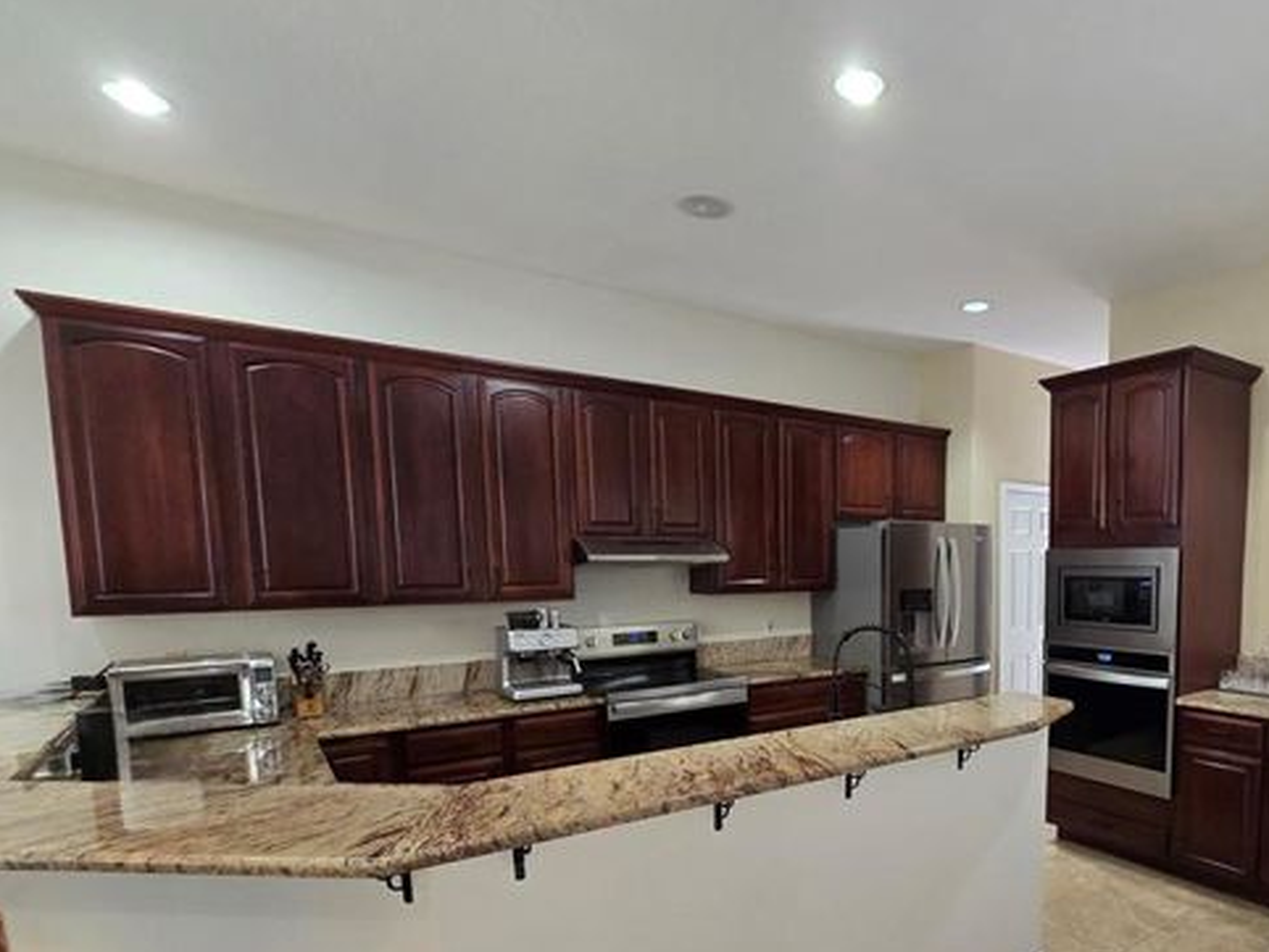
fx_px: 697
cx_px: 883
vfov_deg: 67.1
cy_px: 626
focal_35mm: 19
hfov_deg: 80.7
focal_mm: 2.2
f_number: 2.2
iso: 200
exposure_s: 1/60.2
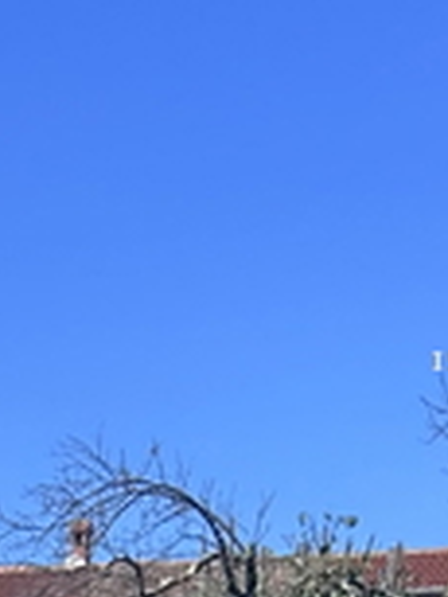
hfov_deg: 8.0
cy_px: 1947
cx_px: -86
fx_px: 3153
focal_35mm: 183
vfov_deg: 8.5
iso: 50
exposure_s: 1/5587
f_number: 1.5
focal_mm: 5.7
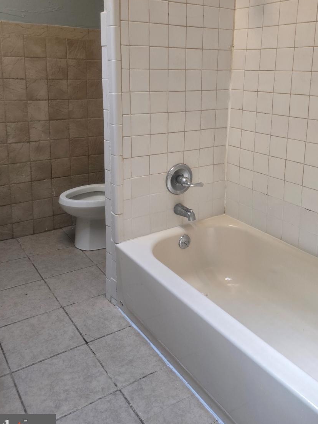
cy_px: 151
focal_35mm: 32
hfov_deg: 44.1
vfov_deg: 55.9
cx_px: 181
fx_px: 392
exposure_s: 1/120
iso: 100
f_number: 1.7
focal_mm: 6.3
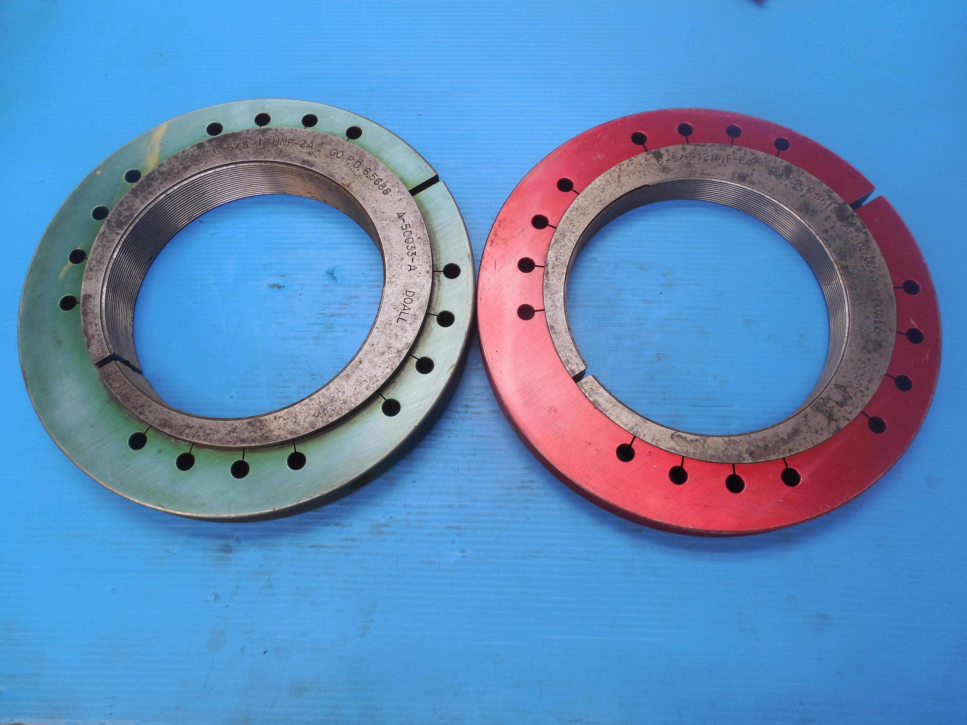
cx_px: 484
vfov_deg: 54.9
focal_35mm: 25
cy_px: 362
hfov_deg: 69.4
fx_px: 698
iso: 140
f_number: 3.3
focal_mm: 4.5
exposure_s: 1/30
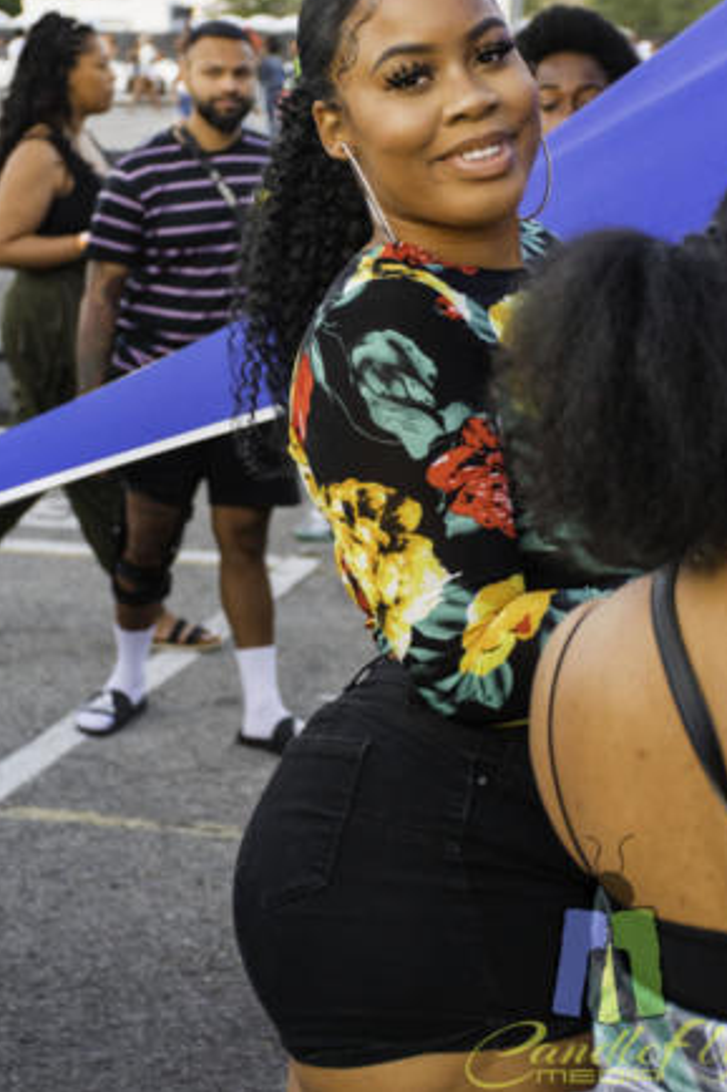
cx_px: 358
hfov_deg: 16.4
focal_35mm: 83
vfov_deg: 24.5
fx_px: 2516
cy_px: 468
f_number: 4.5
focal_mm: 48
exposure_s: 1/125
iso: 1400
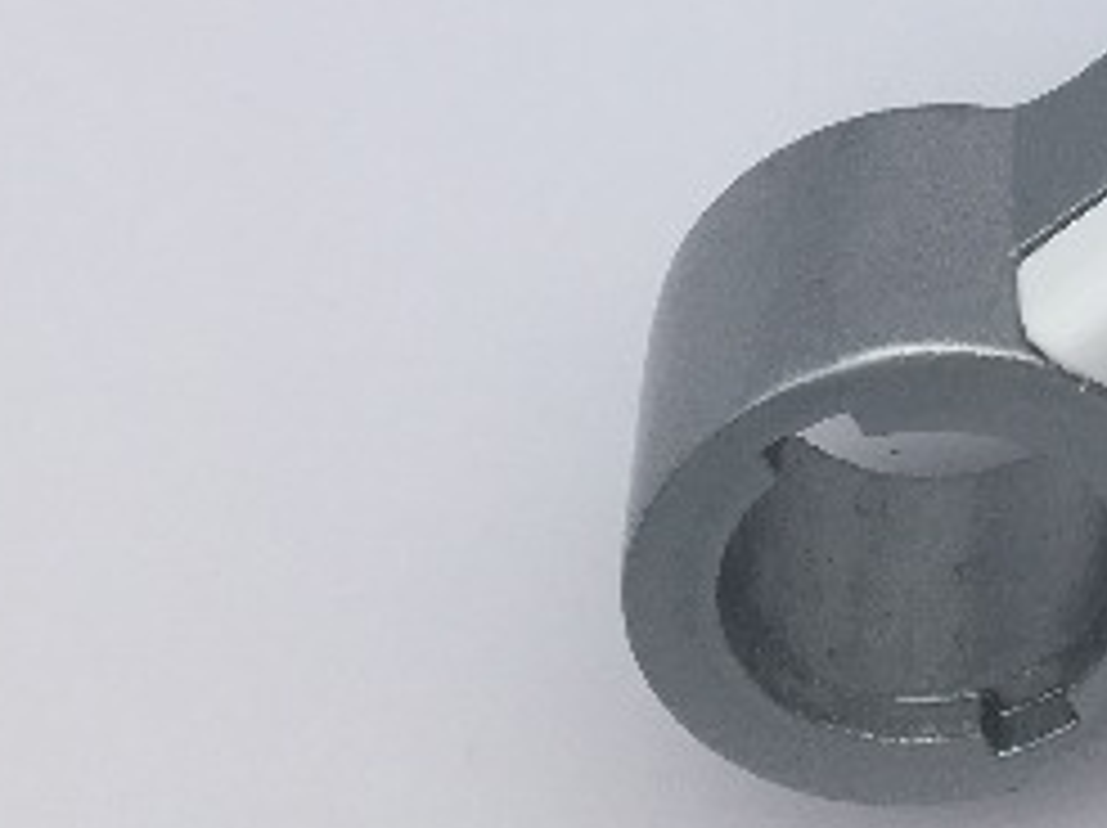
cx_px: 1678
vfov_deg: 11.4
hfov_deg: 15.4
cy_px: -796
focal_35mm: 118
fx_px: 3770
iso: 25
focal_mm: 4.15
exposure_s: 1/663
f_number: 2.2
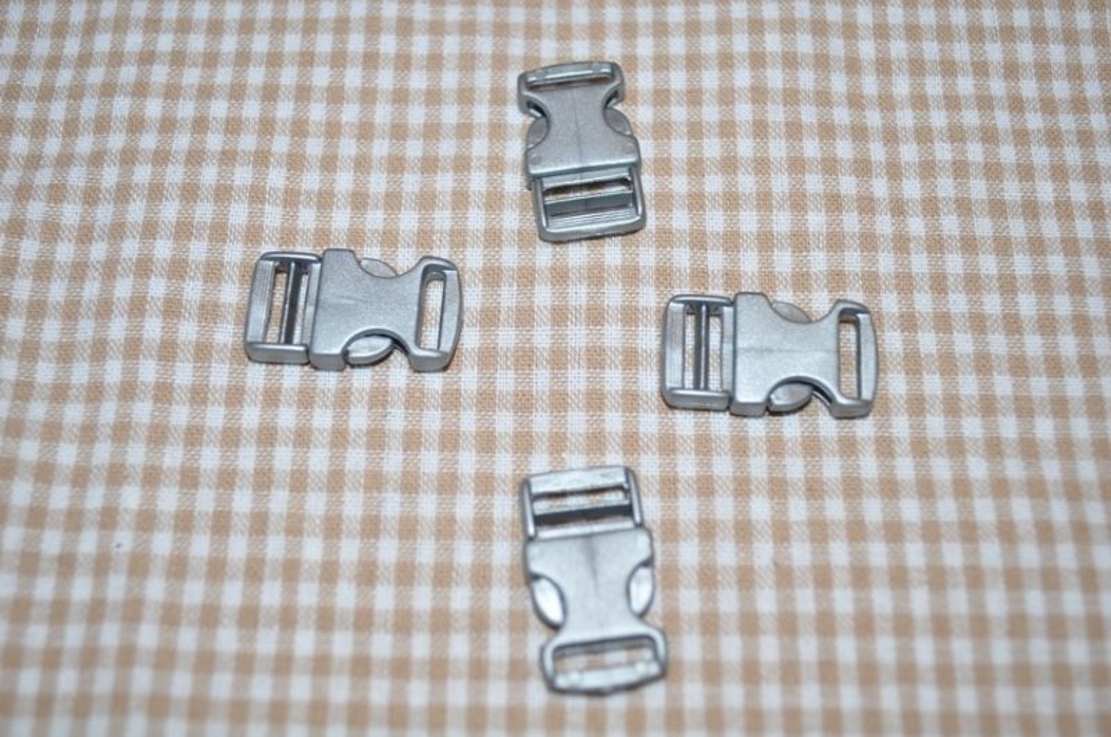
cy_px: 368
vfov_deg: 28.0
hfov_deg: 41.2
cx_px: 556
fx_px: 1479
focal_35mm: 48
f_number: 4.8
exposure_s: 1/60
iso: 200
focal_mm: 32
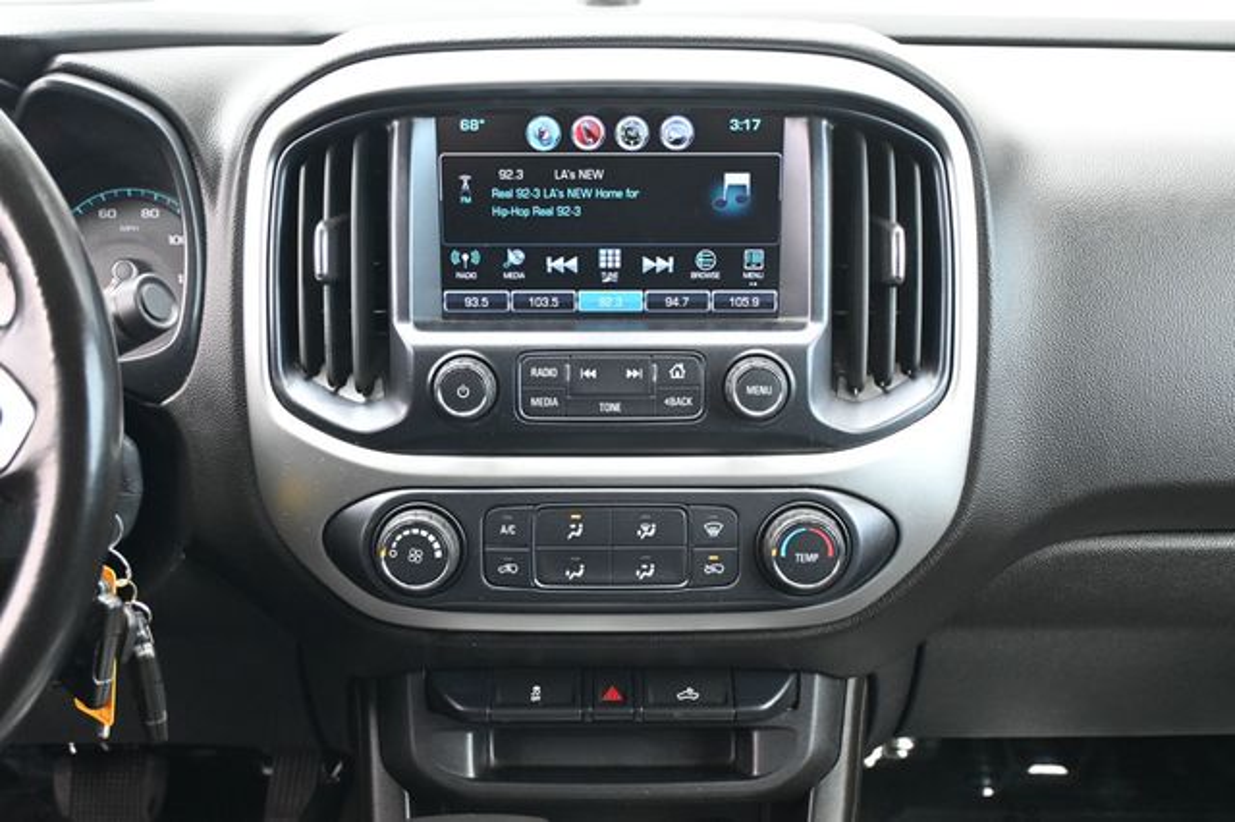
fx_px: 1491
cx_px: 618
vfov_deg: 30.8
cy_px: 411
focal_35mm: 44
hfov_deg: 45.0
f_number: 4.8
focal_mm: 29
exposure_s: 1/125
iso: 1250
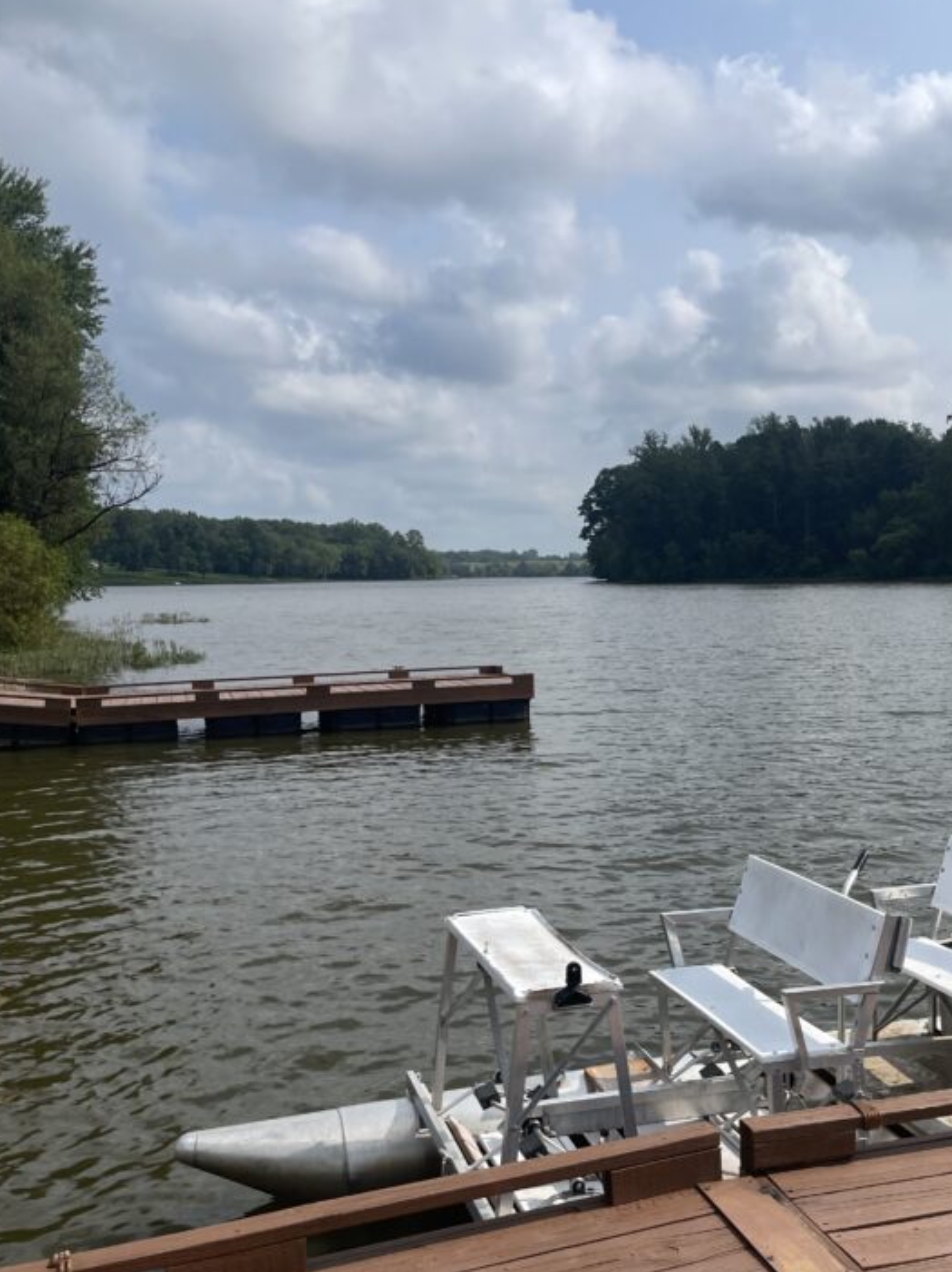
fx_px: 1395
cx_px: 684
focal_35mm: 38
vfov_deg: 49.0
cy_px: 675
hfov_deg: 37.0
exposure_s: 1/6135
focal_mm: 4.2
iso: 32
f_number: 1.6
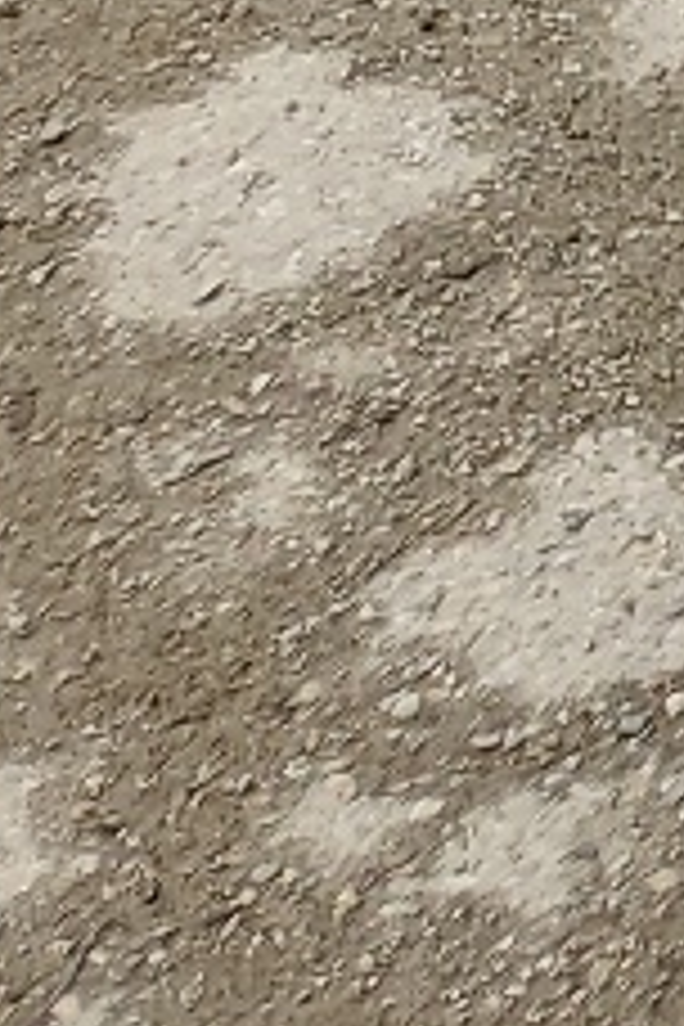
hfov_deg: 5.7
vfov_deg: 9.5
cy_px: -1539
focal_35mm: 190
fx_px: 5415
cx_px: 3100
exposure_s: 1/2500
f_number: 1.5
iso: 50
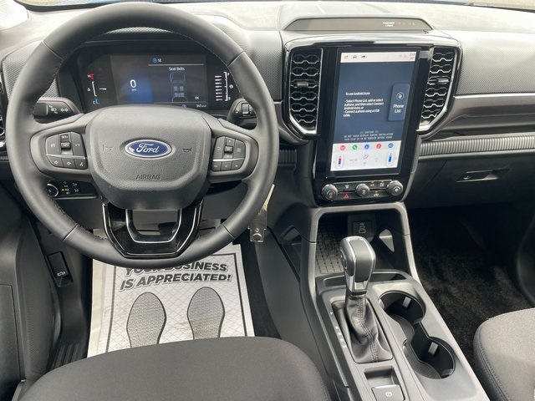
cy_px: 200
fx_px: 402
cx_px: 268
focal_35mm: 26
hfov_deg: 67.3
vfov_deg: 53.1
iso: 80
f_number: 1.6
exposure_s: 1/121
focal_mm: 4.2
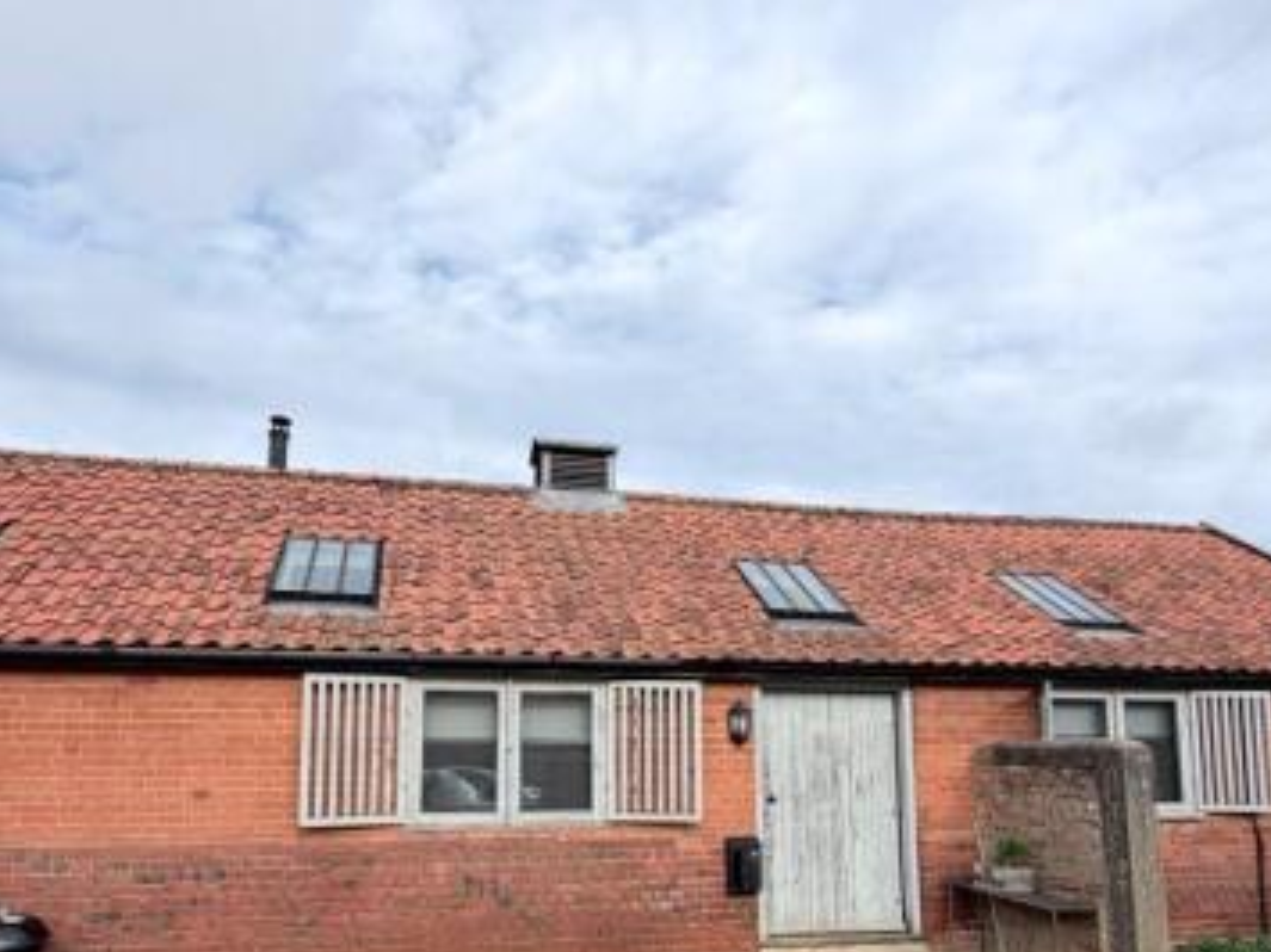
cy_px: 664
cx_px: 582
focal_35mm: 23
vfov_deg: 57.0
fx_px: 844
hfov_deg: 73.8
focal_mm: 2.22
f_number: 2.2
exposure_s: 1/770
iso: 32
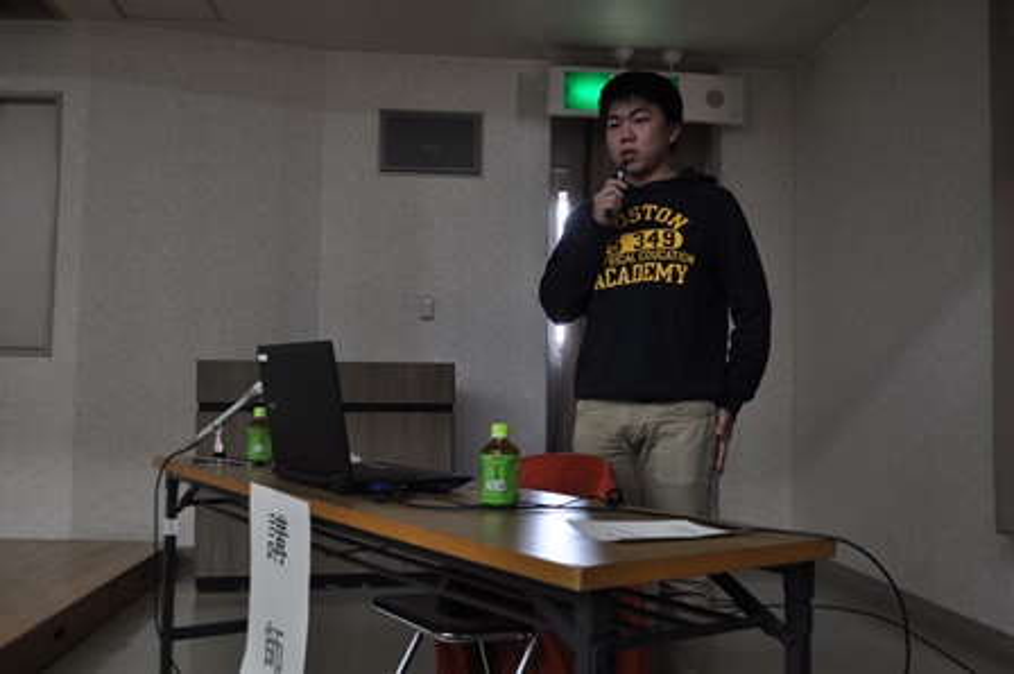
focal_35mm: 33
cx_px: 507
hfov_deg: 57.3
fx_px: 929
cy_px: 337
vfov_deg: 39.9
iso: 400
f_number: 5
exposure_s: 1/100
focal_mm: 22
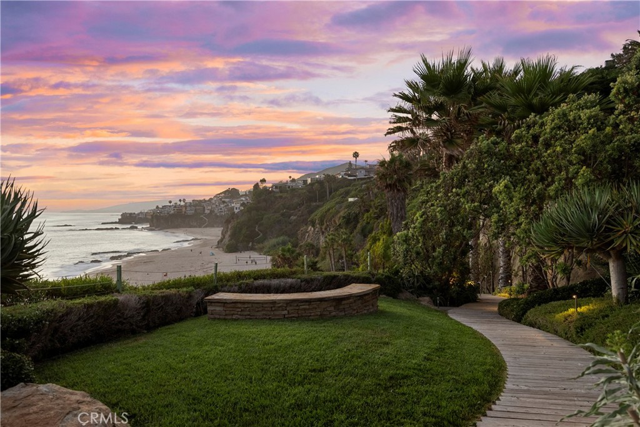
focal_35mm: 27
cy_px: 214
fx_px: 480
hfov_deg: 67.4
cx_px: 320
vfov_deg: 47.9
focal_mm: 27
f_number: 8
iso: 100
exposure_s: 1/2.5
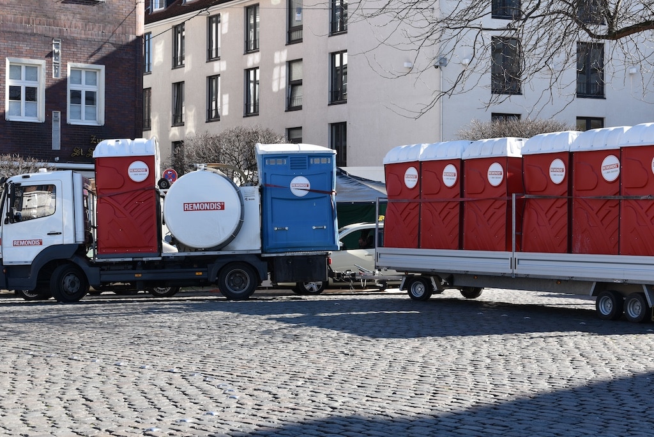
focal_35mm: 70
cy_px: 218
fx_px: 1272
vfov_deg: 19.5
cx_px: 327
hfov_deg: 28.8
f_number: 8
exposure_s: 1/250
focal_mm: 70
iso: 280
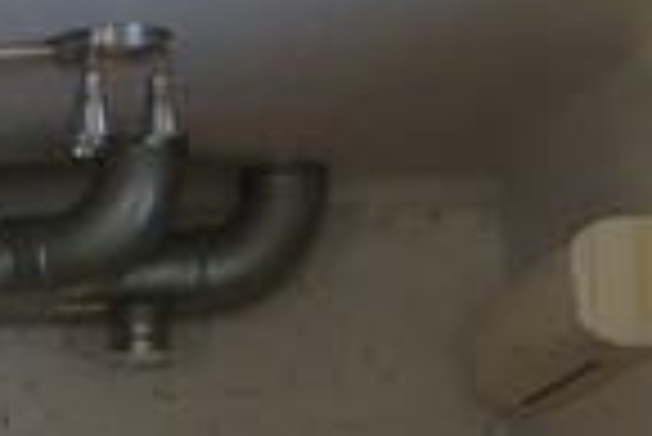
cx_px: -423
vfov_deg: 7.9
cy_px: 751
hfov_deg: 11.4
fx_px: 3082
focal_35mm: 170
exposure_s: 1/33
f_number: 2.2
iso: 40
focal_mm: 4.15
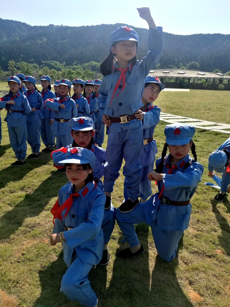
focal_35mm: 27
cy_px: 154
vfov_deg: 65.3
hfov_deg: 51.4
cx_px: 115
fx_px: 239
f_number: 2
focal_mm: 4.04
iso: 50
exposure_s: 1/714
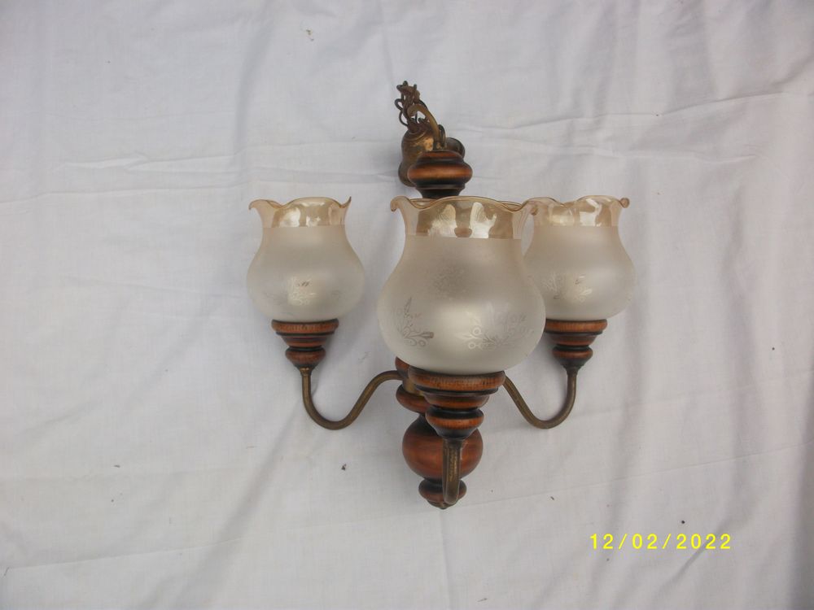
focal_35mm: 31
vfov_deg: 45.4
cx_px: 407
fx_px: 729
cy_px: 305
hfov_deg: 58.4
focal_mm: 5.7
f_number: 8.8
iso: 80
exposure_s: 1/84.2
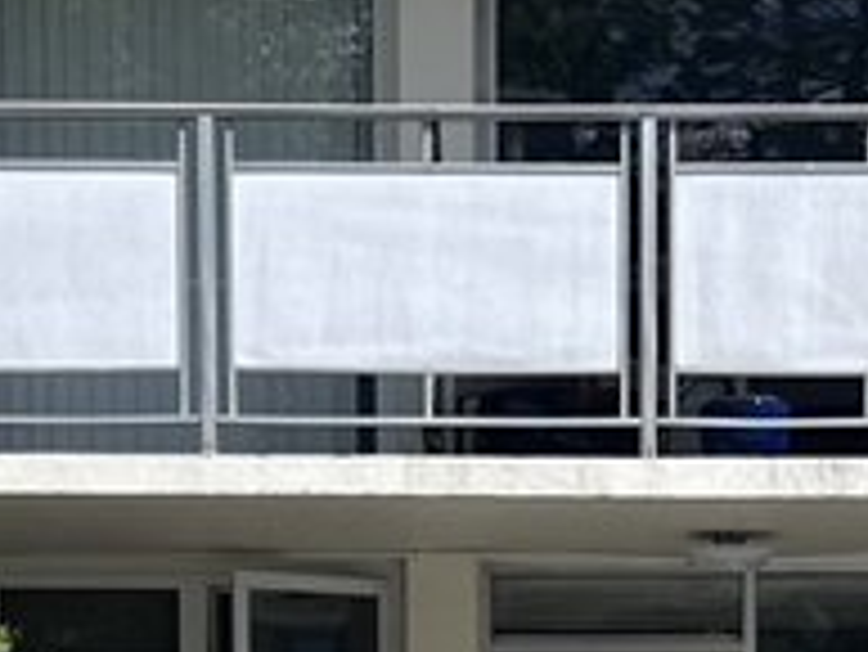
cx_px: 531
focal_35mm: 138
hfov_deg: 14.3
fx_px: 3463
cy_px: 1178
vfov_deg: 10.2
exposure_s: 1/3831
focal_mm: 5.7
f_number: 1.5
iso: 50
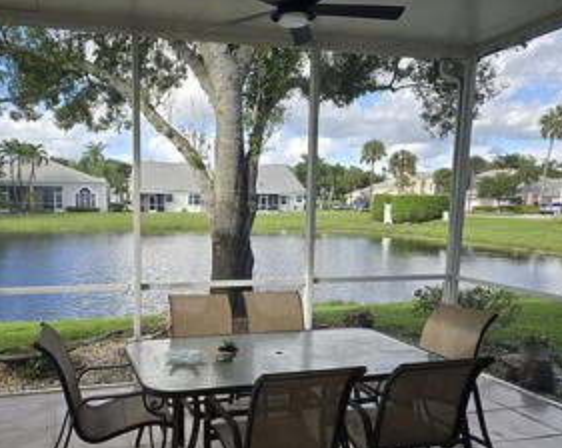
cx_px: 204
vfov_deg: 45.3
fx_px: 532
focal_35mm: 32
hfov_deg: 55.0
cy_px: 278
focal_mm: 6.3
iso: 12
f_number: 1.7
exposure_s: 1/185
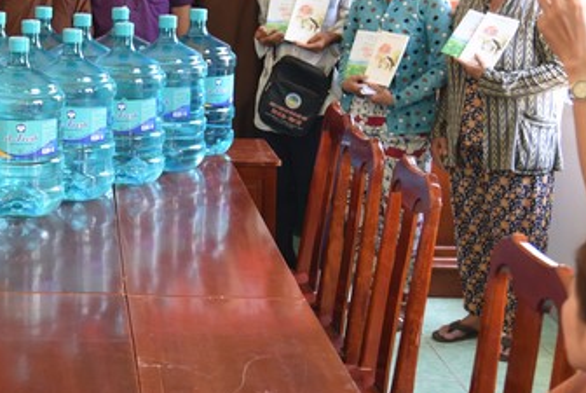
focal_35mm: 85
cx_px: 24
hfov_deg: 23.1
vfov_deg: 16.0
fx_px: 1385
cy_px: 70
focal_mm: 44
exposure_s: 1/60
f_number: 4
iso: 1250
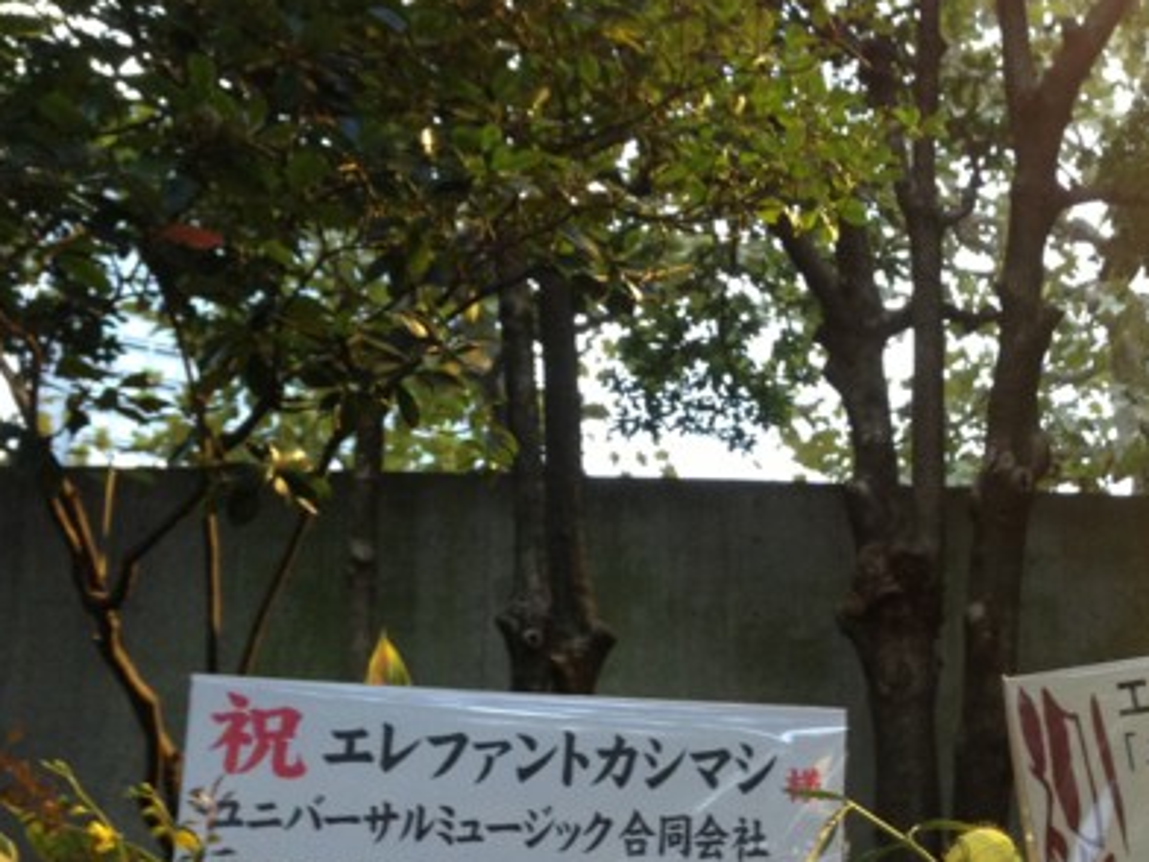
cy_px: 752
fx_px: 1958
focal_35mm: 59
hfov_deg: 31.8
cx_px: 920
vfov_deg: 24.2
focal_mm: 4.13
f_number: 2.4
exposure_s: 1/20
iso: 200
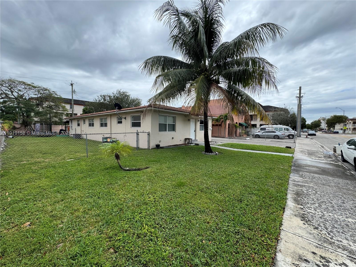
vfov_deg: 85.7
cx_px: 178
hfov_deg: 102.1
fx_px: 144
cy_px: 134
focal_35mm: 14
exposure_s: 1/464
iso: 40
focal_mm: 2.22
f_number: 2.2
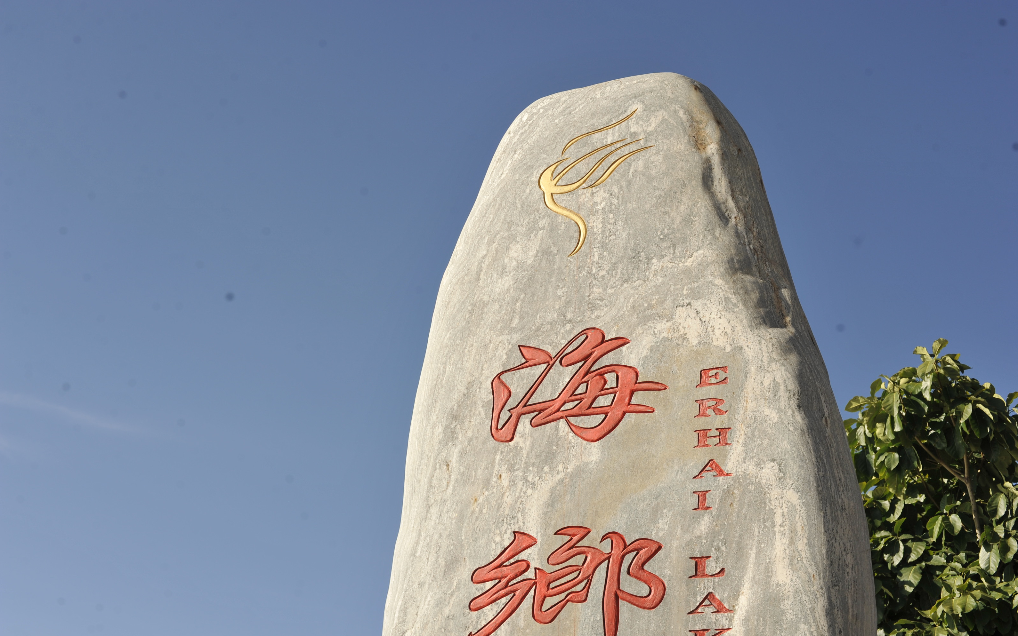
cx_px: 509
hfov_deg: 39.6
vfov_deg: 25.3
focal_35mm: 51
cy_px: 338
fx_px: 1415
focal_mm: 50
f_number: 8
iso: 200
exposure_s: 1/500
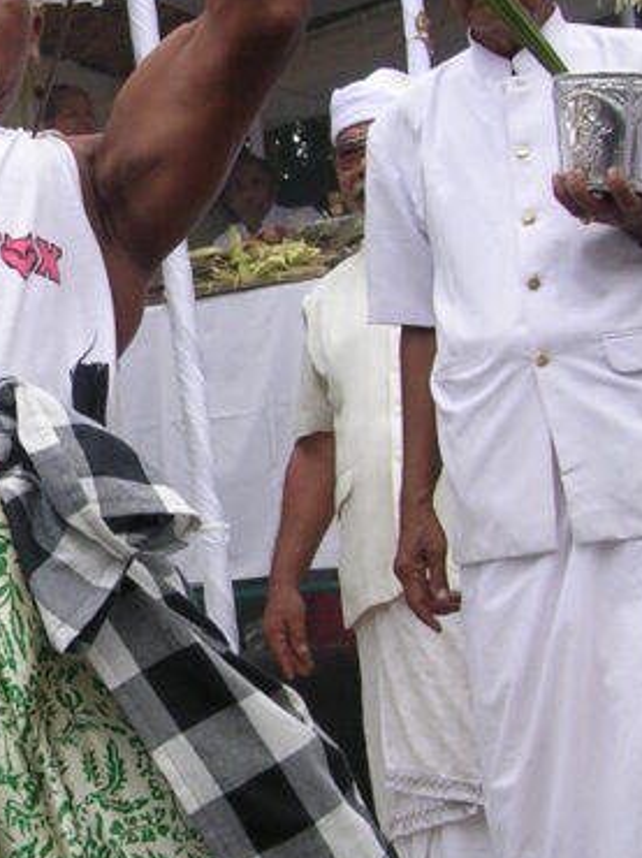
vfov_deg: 21.5
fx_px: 2253
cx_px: -118
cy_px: 502
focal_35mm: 91
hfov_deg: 15.6
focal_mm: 5.8
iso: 50
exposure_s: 1/205
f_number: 2.8
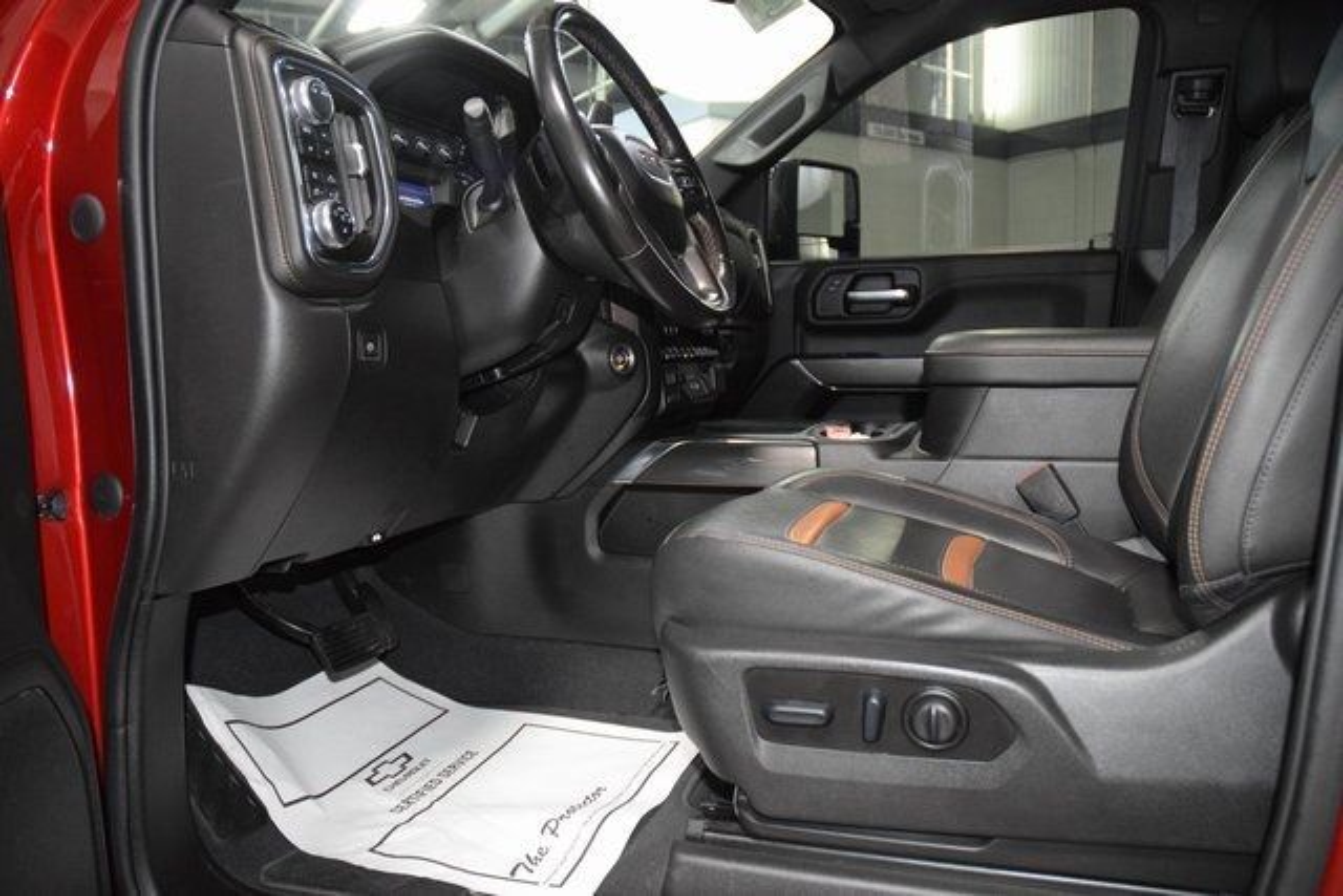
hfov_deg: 67.4
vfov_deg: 48.0
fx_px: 1007
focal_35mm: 27
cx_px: 672
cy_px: 448
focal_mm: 18
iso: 3200
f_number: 3.5
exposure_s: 1/100
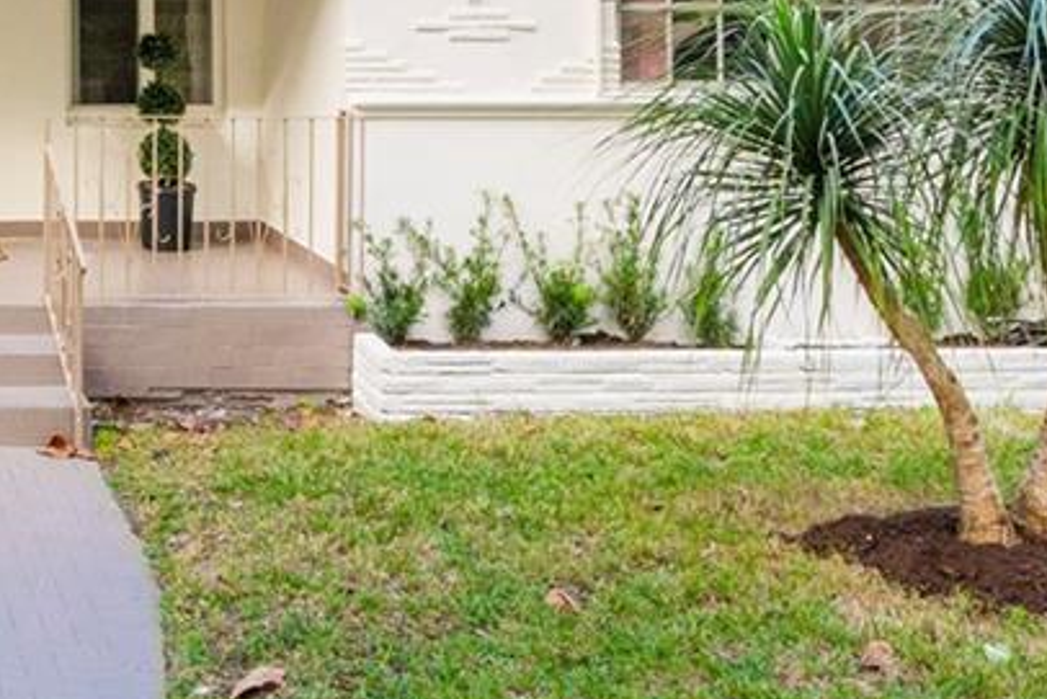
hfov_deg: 27.6
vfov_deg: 20.3
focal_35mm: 65
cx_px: -170
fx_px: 1890
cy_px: 8
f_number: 9
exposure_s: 1/125
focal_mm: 11
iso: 200
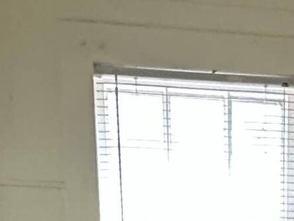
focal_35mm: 94
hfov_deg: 20.4
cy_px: 583
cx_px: 267
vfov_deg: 11.7
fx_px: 798
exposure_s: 1/61
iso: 320
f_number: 2.2
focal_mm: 2.22
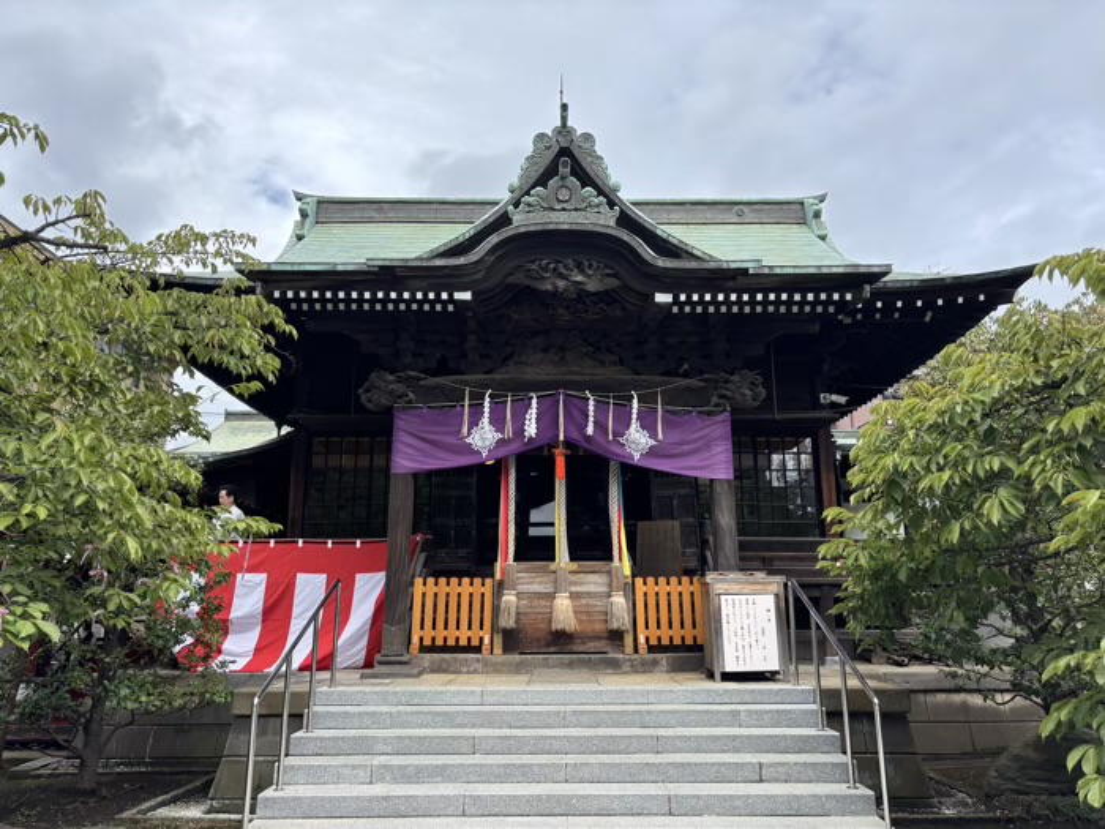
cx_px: 552
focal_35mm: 26
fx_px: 830
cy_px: 414
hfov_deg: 67.3
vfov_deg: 53.1
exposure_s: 1/1220
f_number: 1.6
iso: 50
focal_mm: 5.96
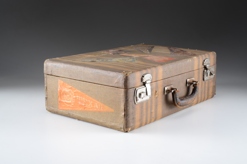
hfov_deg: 29.9
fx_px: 462
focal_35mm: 68
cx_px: 124
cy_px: 82
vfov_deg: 20.1
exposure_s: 1/100
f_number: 16
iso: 100
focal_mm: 45
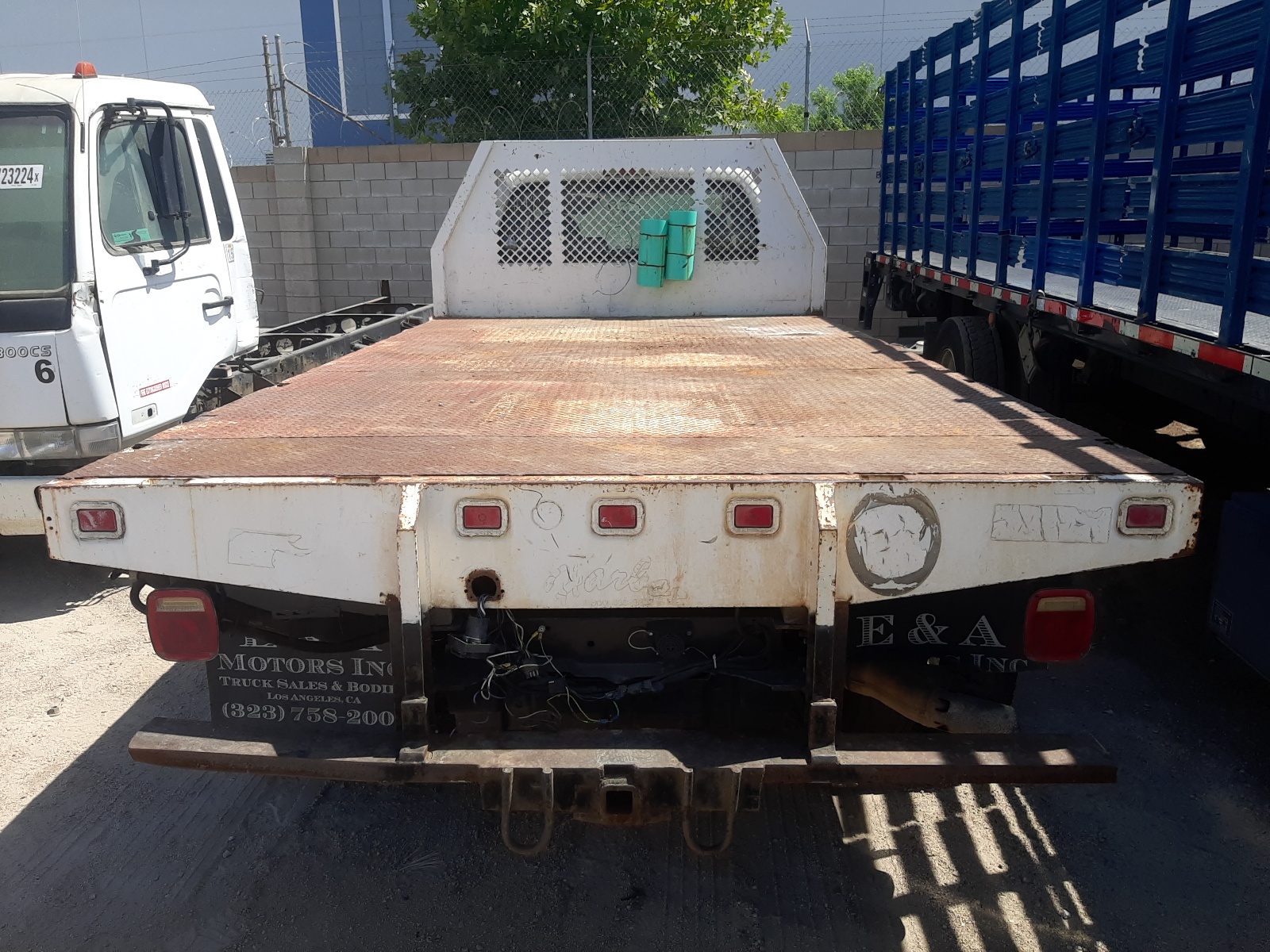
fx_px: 954
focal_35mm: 26
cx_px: 635
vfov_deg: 53.1
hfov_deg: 67.3
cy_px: 476
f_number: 1.7
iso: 40
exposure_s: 1/2500
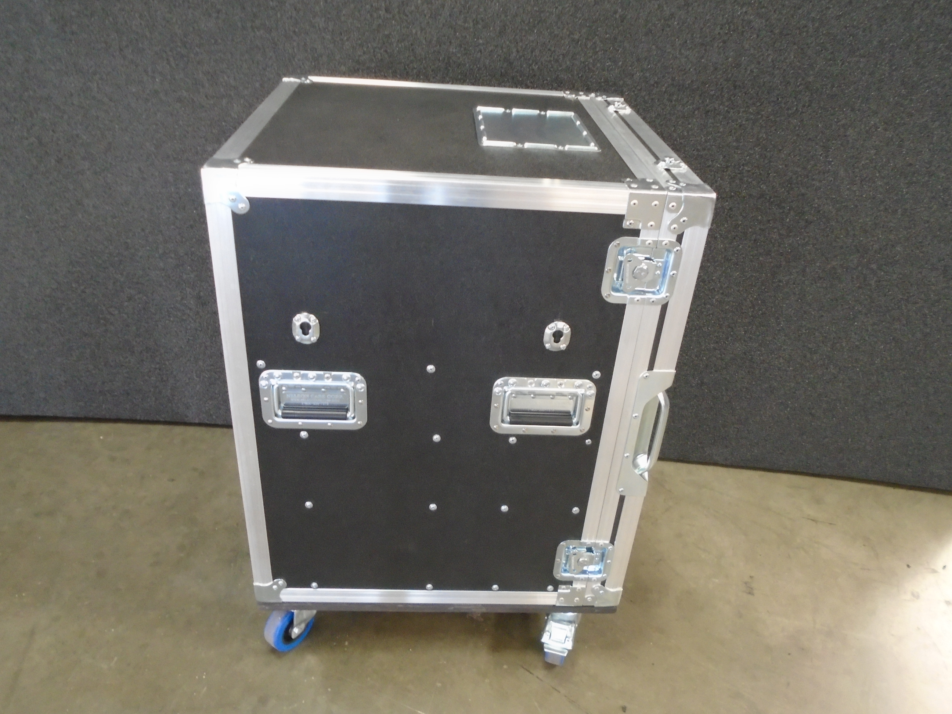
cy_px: 357
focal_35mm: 26
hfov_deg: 67.3
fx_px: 715
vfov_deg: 53.1
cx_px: 476
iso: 400
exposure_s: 1/10
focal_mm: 4.6
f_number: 3.2
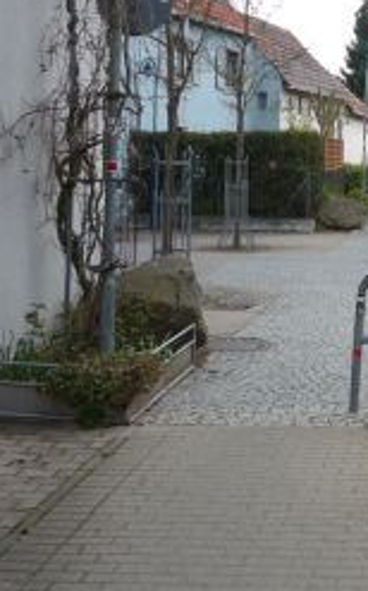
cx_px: 476
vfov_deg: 30.8
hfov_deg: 18.4
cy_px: 187
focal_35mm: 66
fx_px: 1061
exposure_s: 1/400
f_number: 4
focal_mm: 5.2
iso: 100
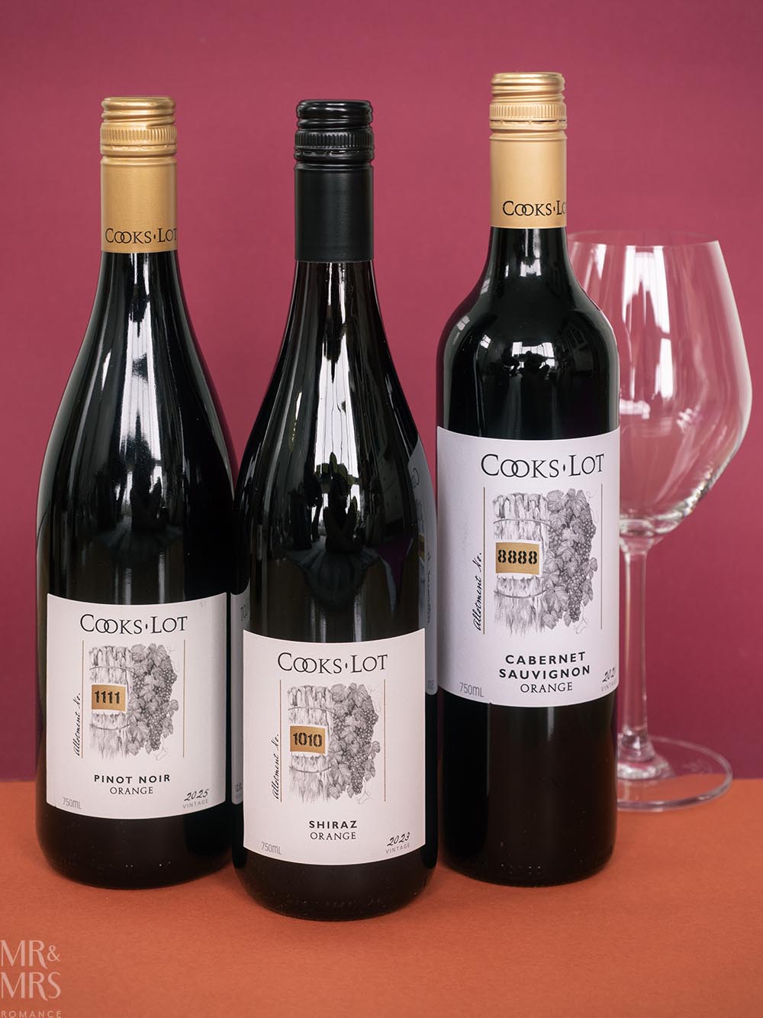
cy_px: 509
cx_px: 382
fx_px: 1998
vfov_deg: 28.6
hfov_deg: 21.6
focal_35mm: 68
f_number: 3.5
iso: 200
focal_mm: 34
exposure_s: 1/30
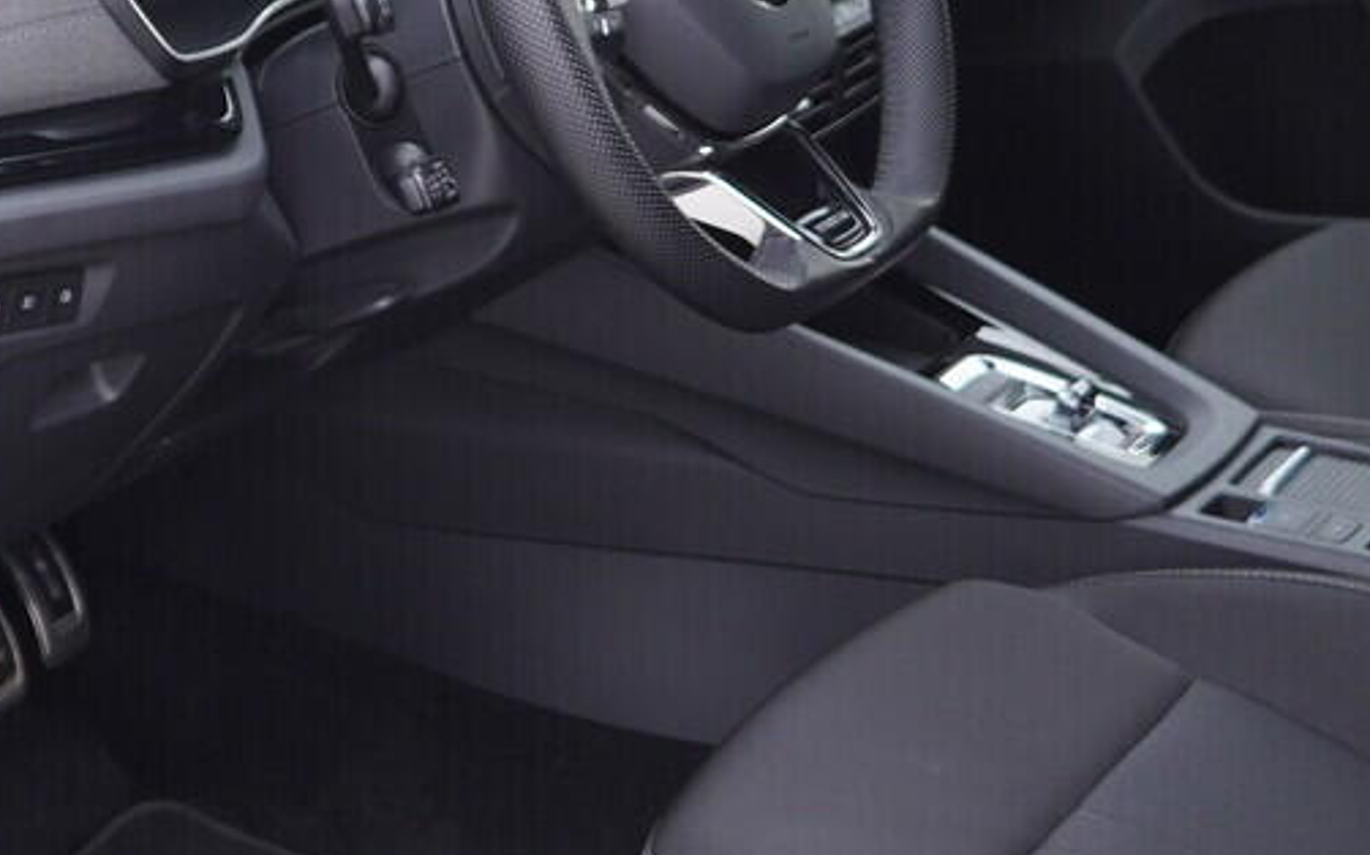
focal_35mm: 105
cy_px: 305
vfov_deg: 12.4
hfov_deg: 19.7
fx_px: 3919
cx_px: 351
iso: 160
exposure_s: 1/40
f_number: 2.8
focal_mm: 24
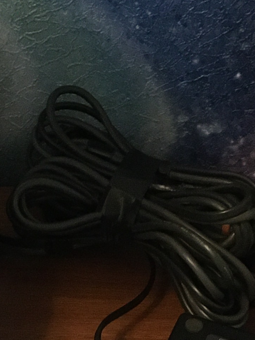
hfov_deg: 12.0
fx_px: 1198
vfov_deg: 16.1
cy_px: 262
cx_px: 13
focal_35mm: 122
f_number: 2.2
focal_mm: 4.15
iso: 250
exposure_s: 1/17
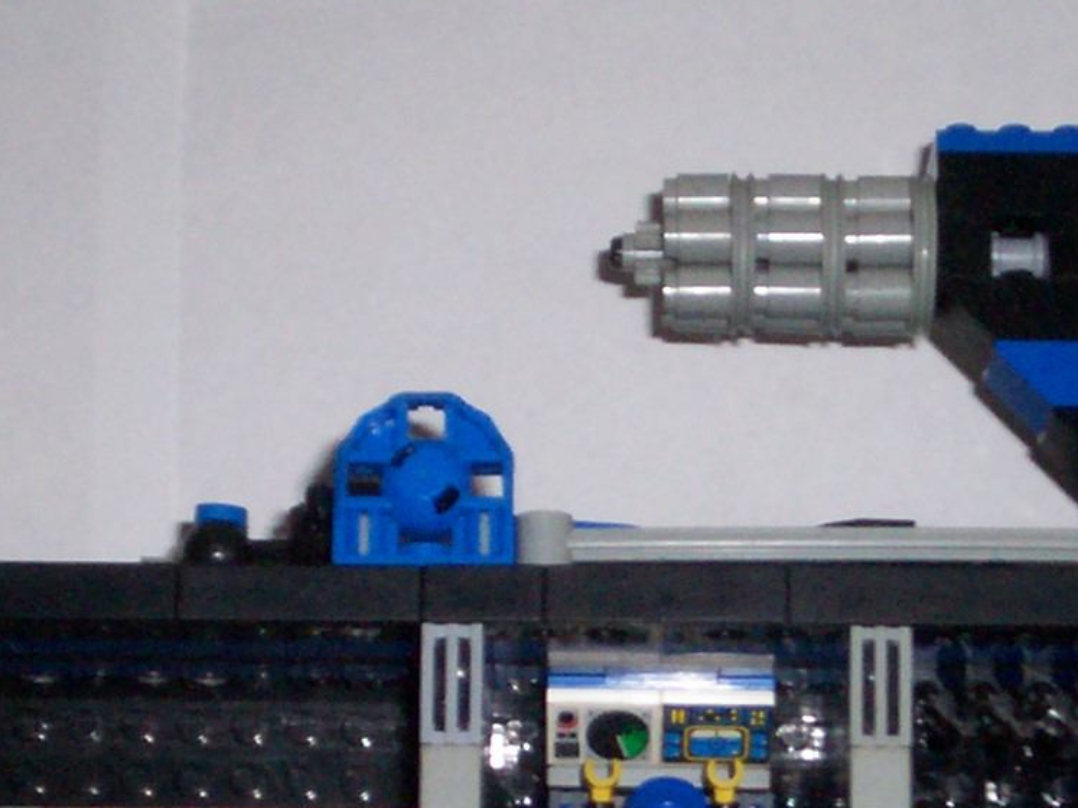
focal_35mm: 111
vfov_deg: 13.2
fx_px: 3456
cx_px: 691
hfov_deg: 17.7
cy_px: 704
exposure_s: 1/90.5
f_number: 4.5
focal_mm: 5.9
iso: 140
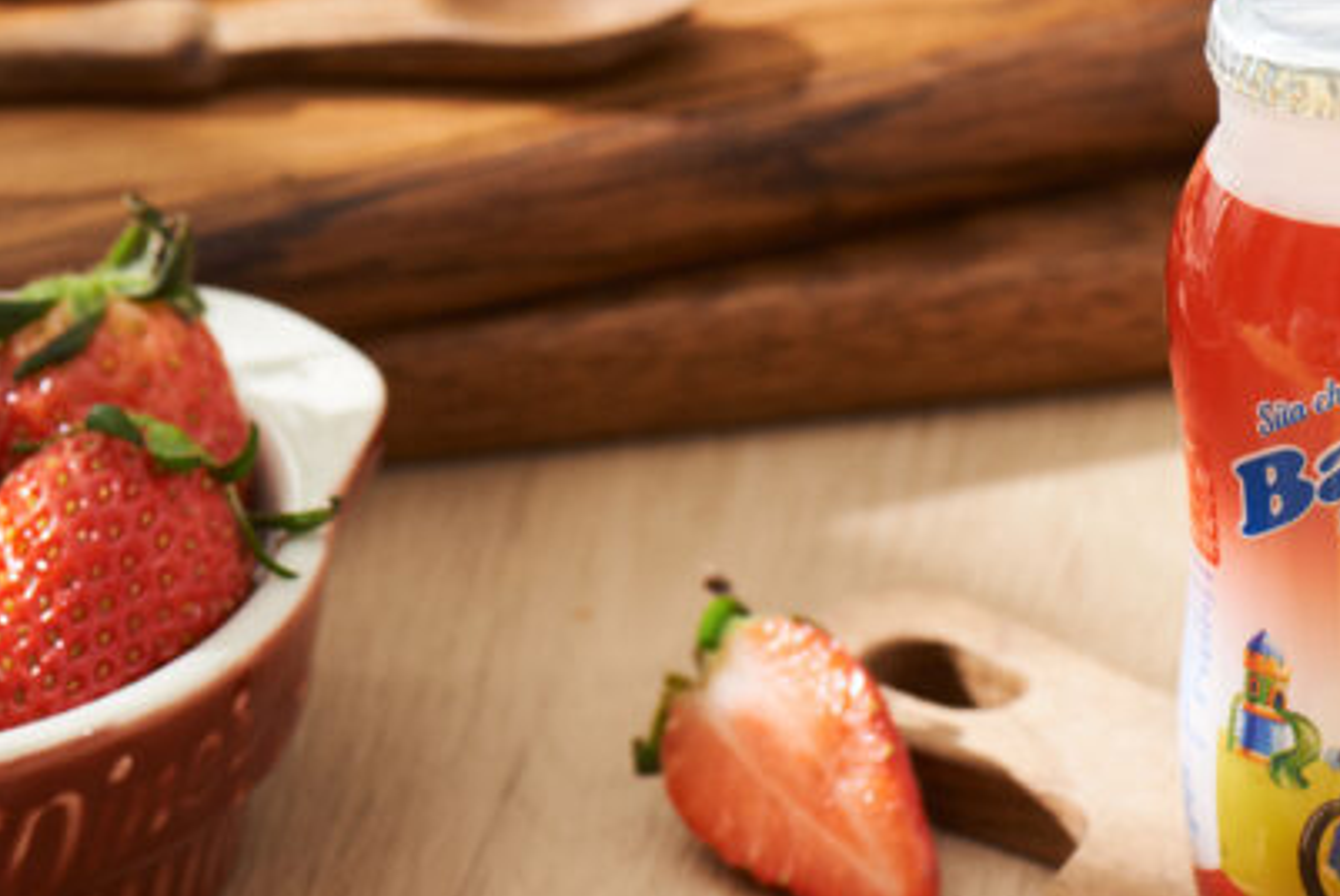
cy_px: 540
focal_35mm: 268
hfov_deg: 7.6
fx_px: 9982
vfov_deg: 5.1
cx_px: 1457
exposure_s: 1/125
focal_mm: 105
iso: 250
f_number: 8
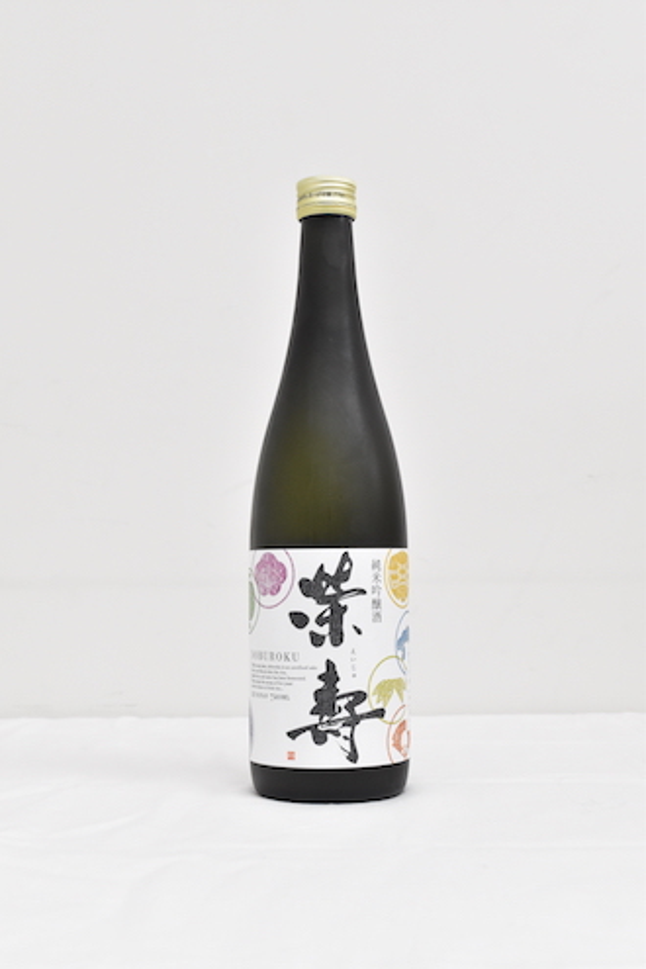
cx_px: 323
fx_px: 1373
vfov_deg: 38.9
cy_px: 484
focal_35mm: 51
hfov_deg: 26.5
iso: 2500
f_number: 11
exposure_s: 1/50
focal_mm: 34
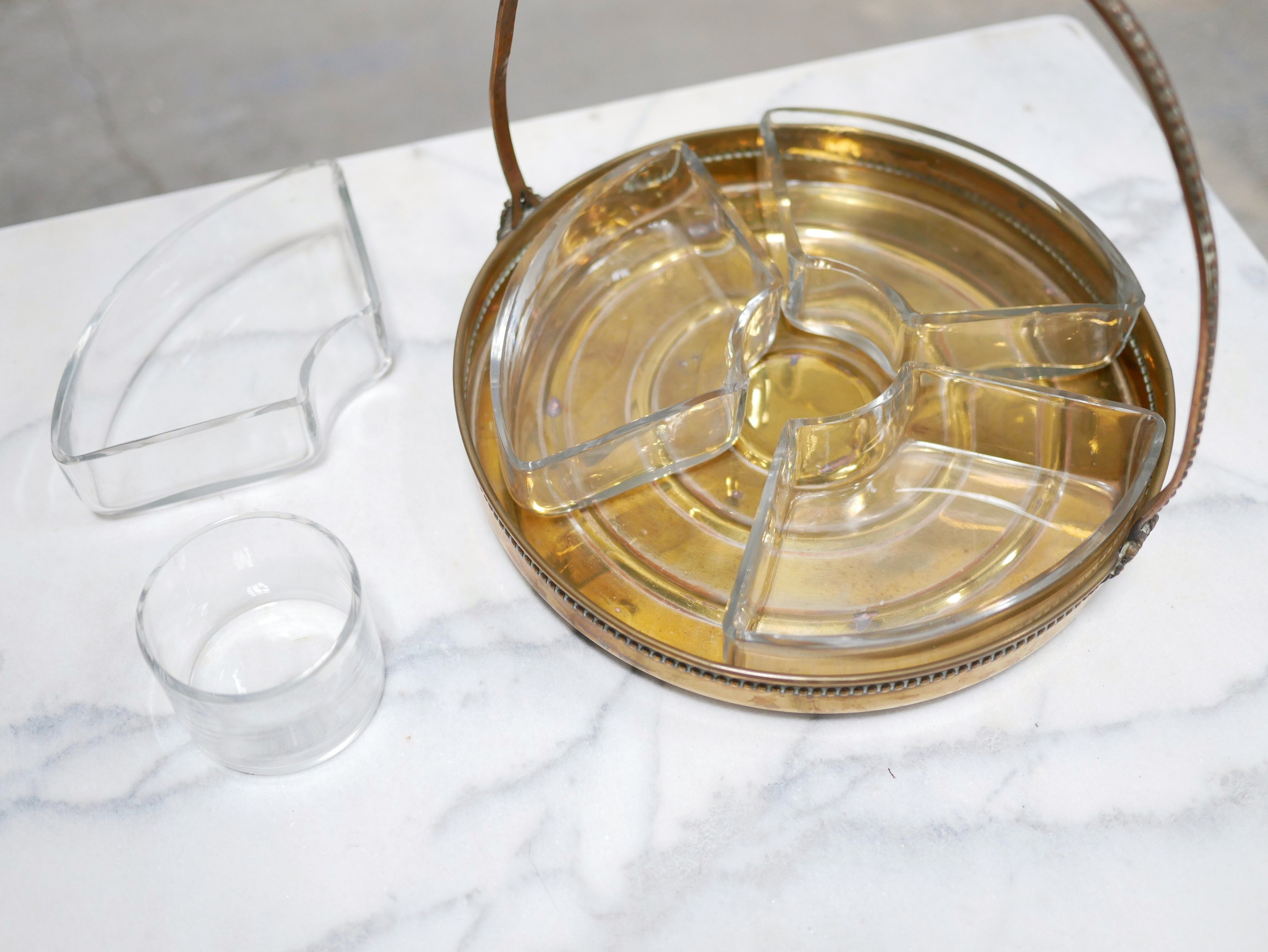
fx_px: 1466
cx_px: 634
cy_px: 476
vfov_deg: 36.0
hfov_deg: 46.8
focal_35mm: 40
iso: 800
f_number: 1.7
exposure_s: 1/60
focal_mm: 20
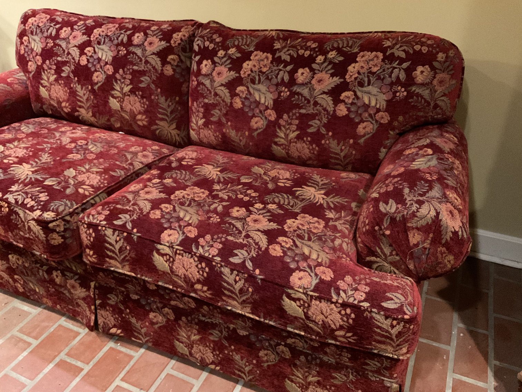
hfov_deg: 61.7
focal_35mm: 29
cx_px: 261
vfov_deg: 48.2
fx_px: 437
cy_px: 196
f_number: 1.8
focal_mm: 3
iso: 500
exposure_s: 1/20
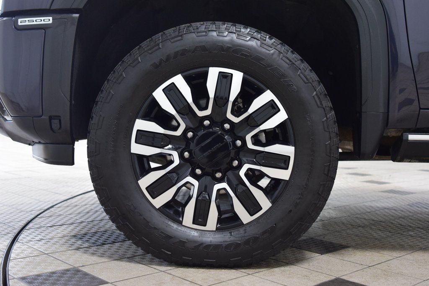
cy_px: 143
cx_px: 214
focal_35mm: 48
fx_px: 572
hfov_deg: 41.1
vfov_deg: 28.1
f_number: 4
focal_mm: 32
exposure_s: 1/60
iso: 1600
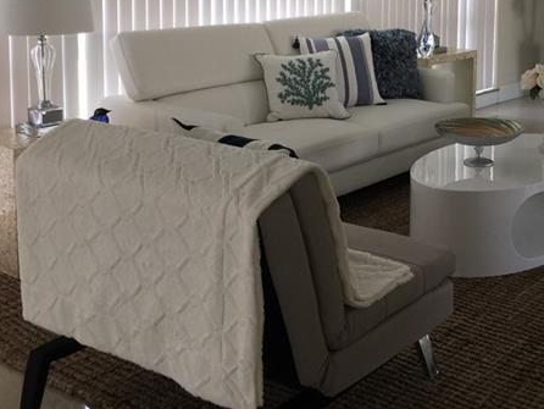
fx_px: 818
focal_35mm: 52
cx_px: 446
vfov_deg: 27.1
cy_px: 45
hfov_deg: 35.4
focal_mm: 4.15
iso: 32
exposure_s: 1/40
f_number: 2.2
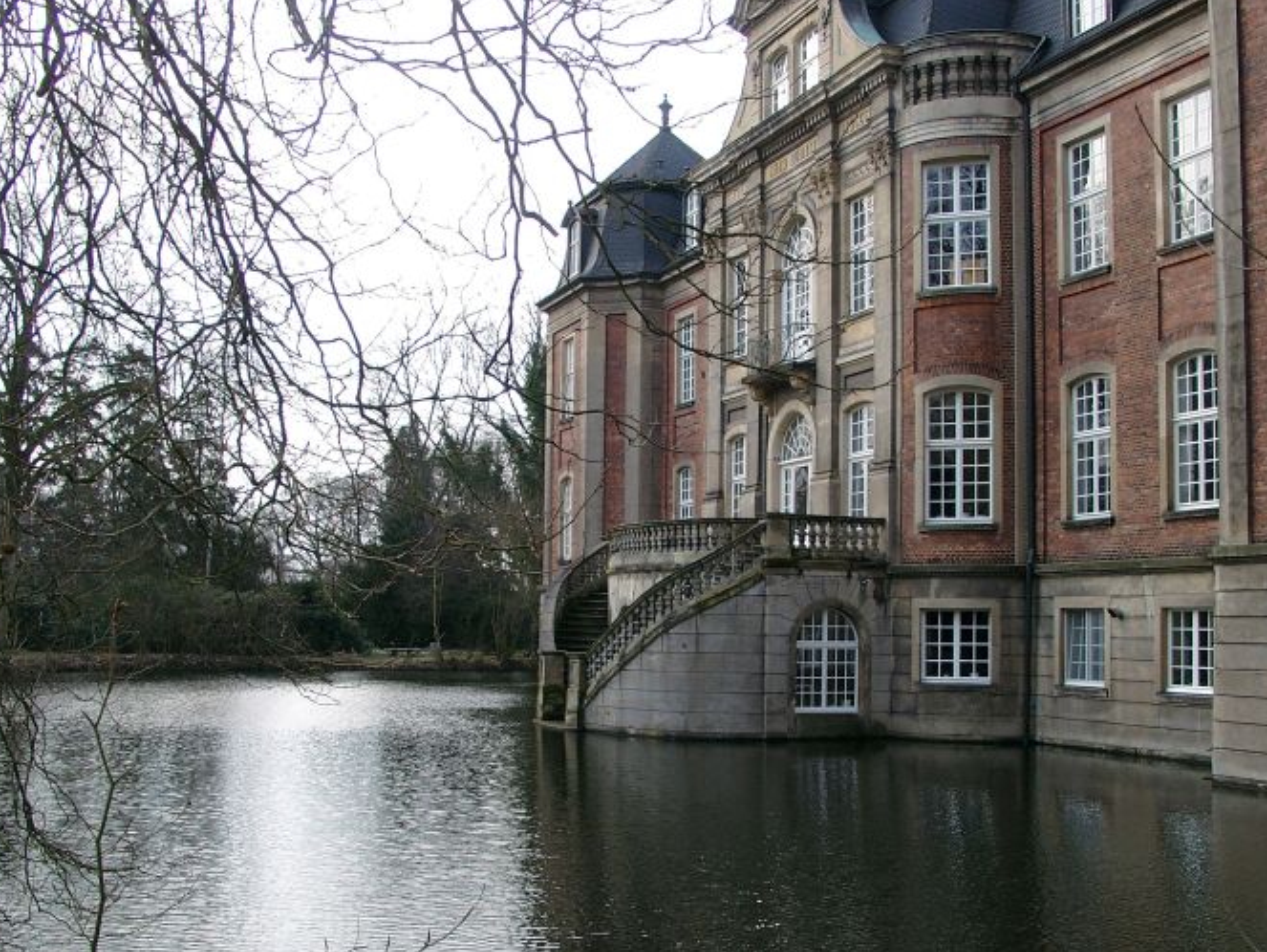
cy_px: 507
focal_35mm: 41
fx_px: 1501
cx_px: 644
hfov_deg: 45.7
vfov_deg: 35.2
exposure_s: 1/211
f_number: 4
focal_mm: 7.13
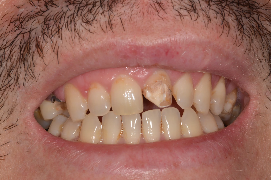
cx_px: 136
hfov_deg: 13.0
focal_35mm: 158
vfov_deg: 8.7
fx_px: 1185
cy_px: 90
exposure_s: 1/200
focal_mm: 105
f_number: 22
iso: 100
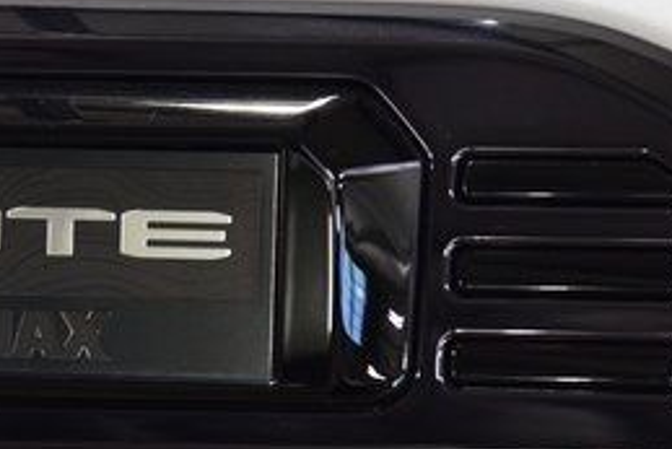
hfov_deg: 7.9
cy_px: 263
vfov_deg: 5.3
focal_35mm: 259
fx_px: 4837
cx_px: -21
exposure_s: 1/30
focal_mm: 70
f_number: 7.1
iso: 1000
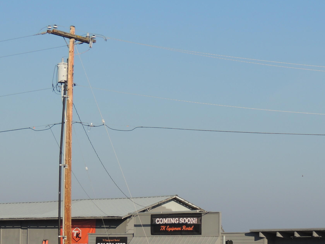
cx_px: 231
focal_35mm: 125
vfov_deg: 11.8
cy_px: 174
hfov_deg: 15.7
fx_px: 1174
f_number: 3.9
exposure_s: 1/1000
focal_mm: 12.4
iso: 100
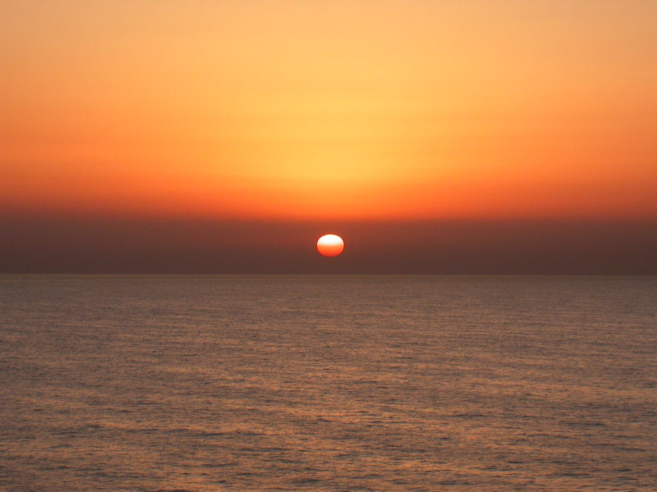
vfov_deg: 9.6
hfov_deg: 12.8
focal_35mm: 154
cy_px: 246
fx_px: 2923
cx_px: 328
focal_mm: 32
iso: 100
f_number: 6.5
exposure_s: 1/242
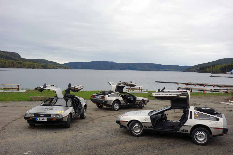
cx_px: 116
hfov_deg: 48.5
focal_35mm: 40
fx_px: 259
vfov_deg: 33.4
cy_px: 78
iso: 125
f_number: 5.6
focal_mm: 14.75
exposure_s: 1/200
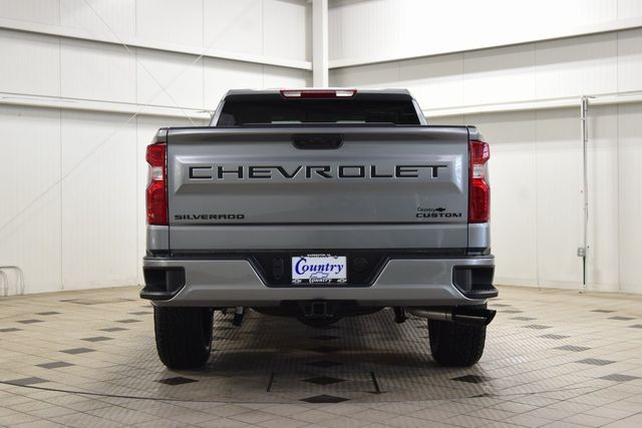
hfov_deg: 36.9
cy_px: 214
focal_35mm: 54
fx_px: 963
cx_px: 321
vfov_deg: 25.1
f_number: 6.3
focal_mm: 36
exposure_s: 1/15
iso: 560
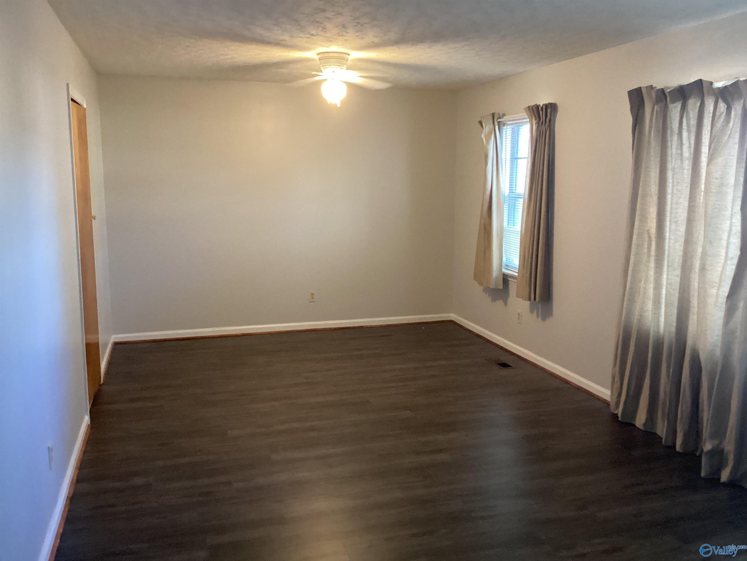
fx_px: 669
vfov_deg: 45.4
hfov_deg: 58.4
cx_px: 374
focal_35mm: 31
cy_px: 280
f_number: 2.4
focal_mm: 3.3
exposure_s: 1/30
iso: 500
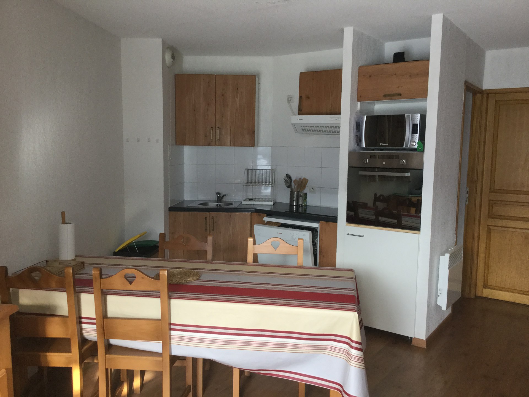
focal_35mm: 31
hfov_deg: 58.4
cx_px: 264
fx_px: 474
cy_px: 198
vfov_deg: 45.4
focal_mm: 3.3
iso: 32
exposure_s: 1/33
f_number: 2.4
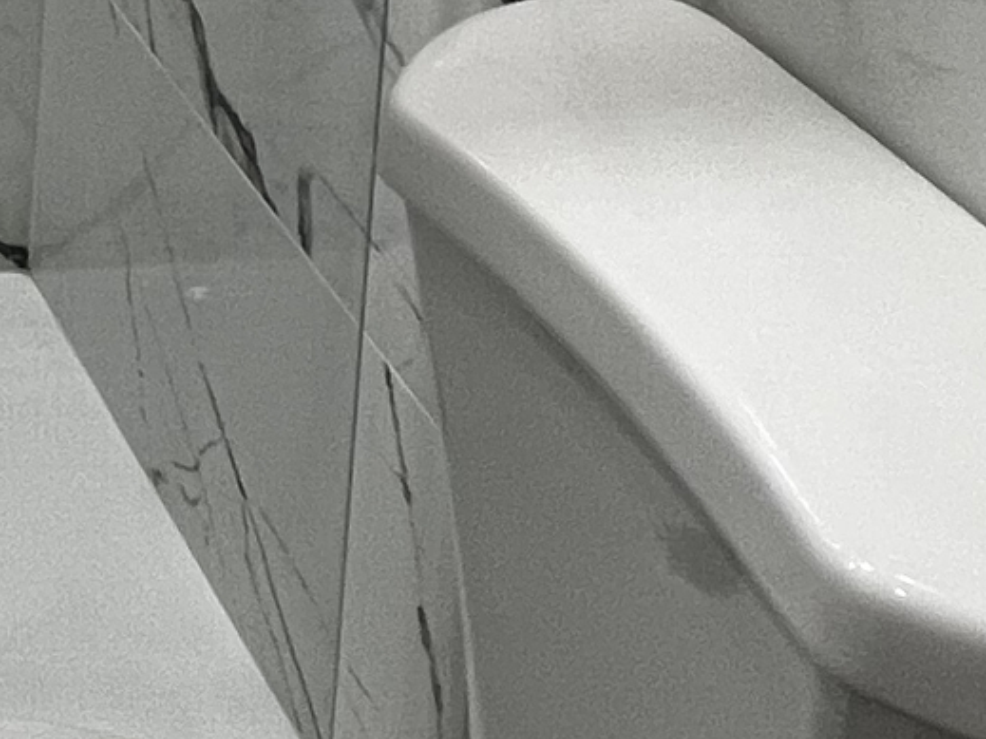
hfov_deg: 19.4
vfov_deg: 13.6
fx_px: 2193
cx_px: -764
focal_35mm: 77
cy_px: -1058
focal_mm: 1.57
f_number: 1.8
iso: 200
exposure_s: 1/120
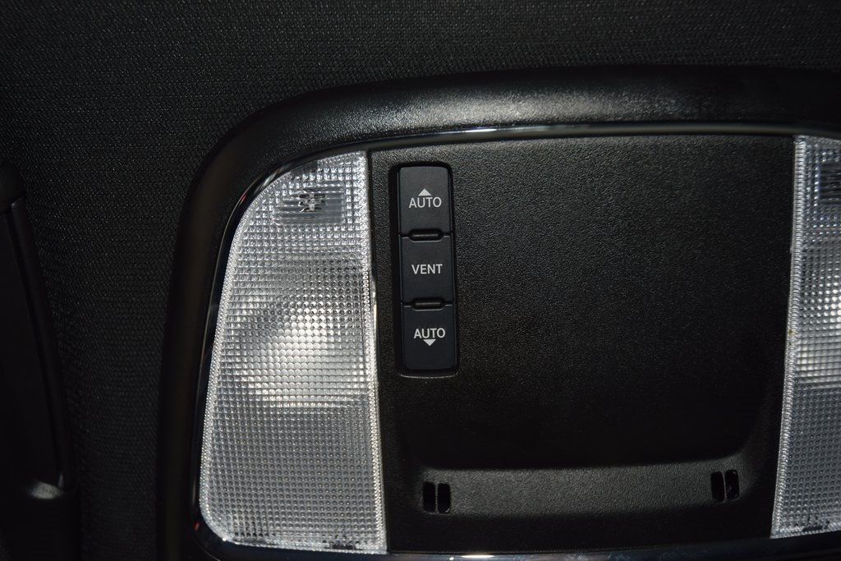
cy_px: 280
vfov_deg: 26.5
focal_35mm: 51
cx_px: 420
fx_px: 1192
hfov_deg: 38.9
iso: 320
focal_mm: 34
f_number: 4
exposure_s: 1/20
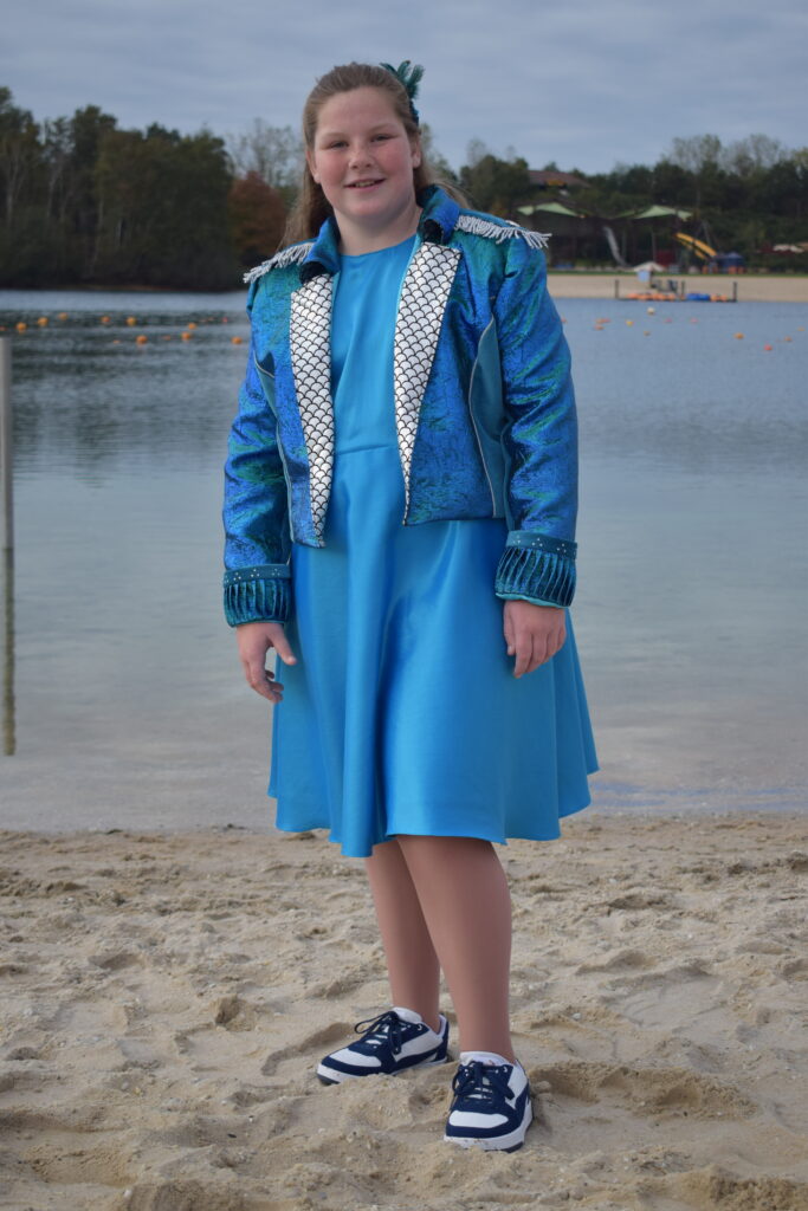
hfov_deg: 22.6
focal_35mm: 60
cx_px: 404
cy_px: 606
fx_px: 2019
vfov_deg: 33.4
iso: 200
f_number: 5
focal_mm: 40
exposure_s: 1/800
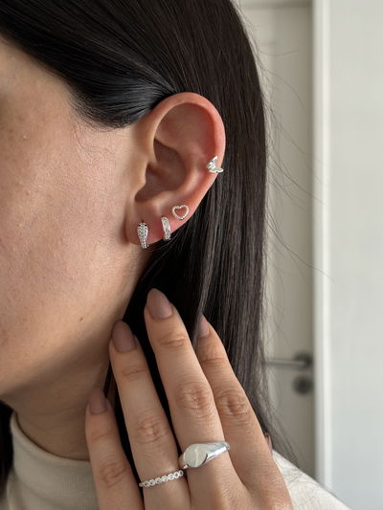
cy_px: 255
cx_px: 192
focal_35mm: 52
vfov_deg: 36.8
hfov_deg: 28.0
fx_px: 767
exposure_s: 1/60
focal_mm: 5.96
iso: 50
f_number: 1.6
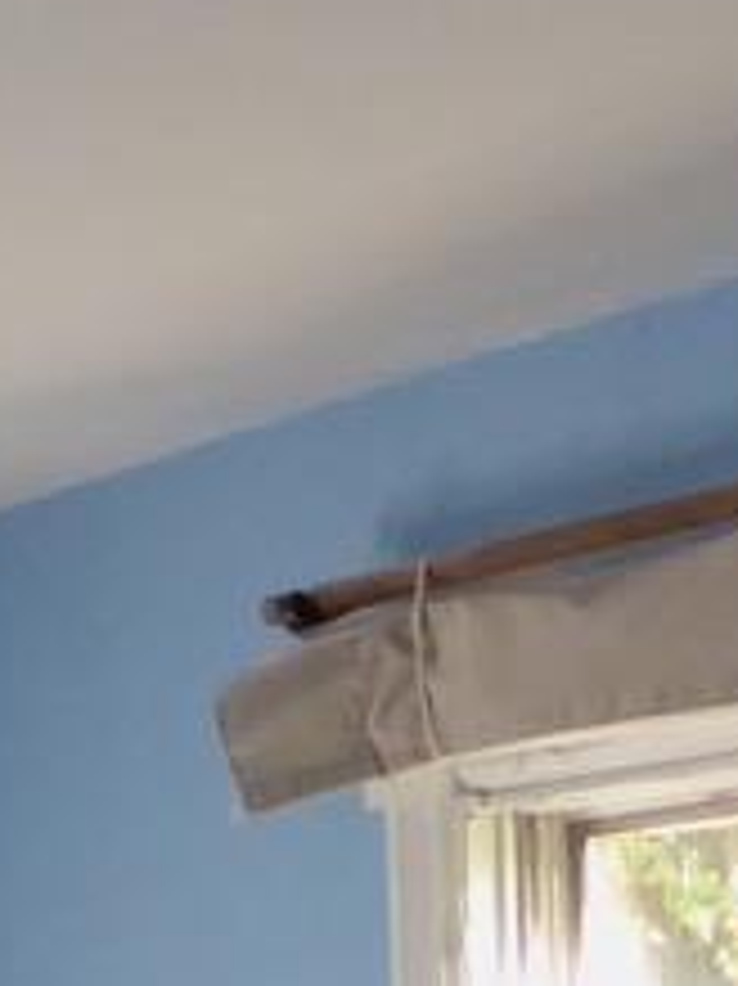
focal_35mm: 117
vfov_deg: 16.2
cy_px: 1153
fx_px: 3329
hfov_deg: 11.5
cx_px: -706
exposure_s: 1/40
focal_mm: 4.3
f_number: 3.3
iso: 400
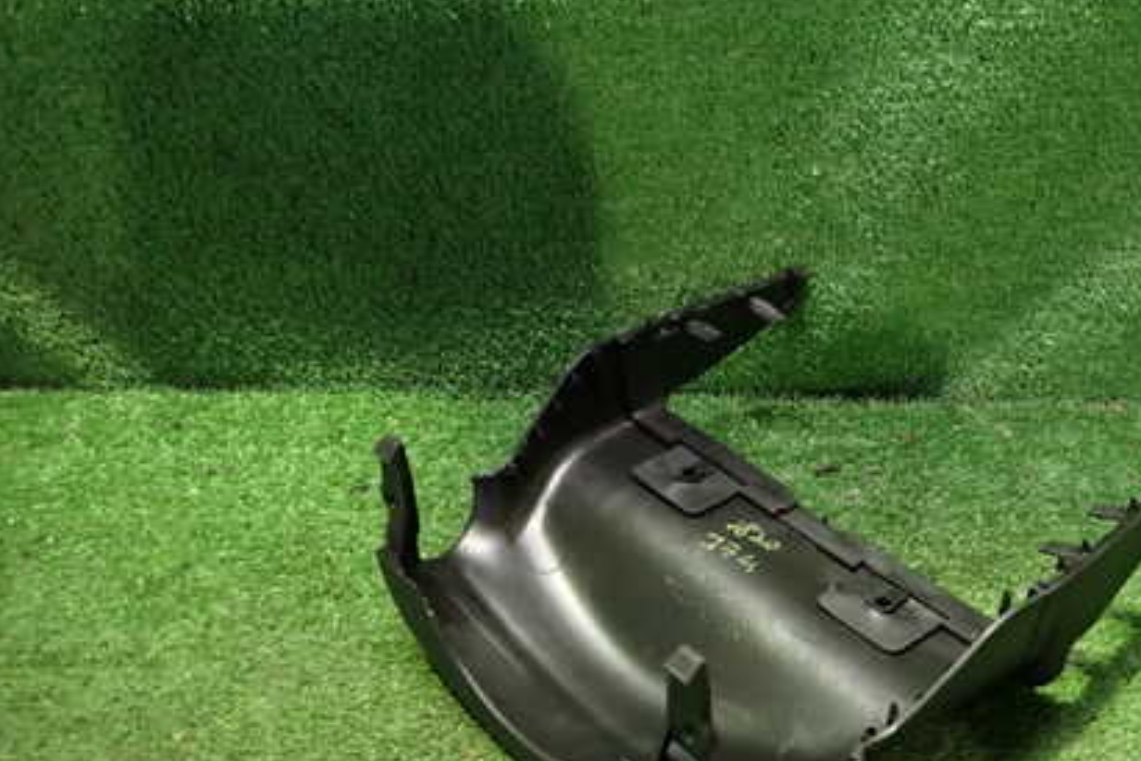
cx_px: 805
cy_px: 489
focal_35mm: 38
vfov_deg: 34.8
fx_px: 1204
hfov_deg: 49.3
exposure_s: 1/25
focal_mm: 4.5
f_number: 2
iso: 800
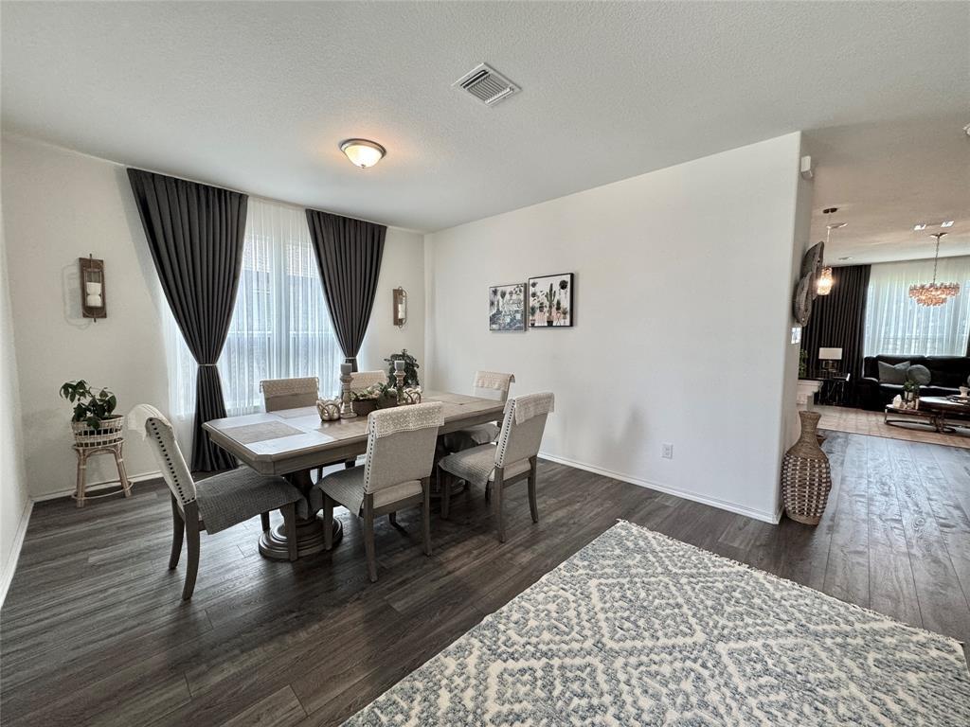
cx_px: 485
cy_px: 364
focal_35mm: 14
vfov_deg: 85.7
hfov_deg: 102.1
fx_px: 392
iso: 200
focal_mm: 2.22
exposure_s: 1/120
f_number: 2.2
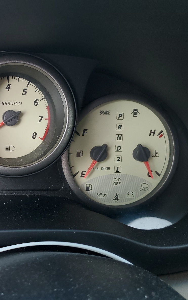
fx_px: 303
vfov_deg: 52.7
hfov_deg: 31.8
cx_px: 0
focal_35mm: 37
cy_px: 151
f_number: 1.5
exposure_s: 1/60.2
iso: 80
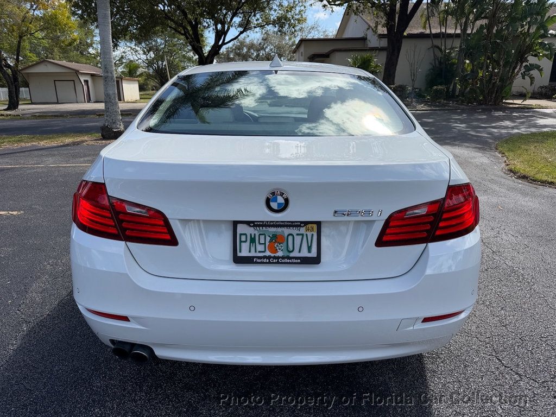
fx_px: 385
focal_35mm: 24
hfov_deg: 71.6
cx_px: 278
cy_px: 208
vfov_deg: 56.8
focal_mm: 6.76
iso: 80
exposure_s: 1/3145
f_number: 1.78
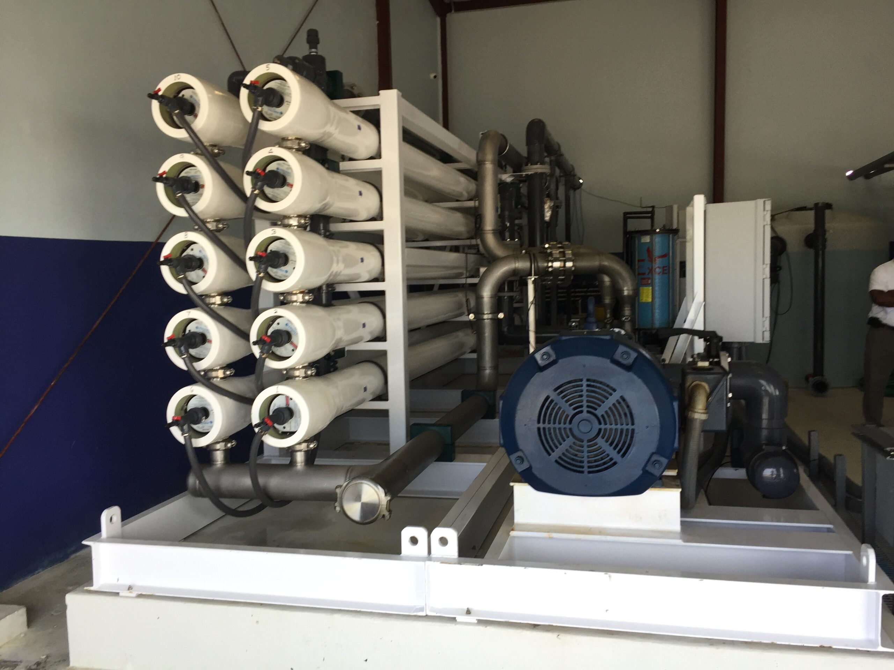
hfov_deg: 61.7
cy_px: 335
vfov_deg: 48.2
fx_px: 749
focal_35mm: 29
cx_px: 447
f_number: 2.2
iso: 40
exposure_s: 1/120
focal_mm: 4.15
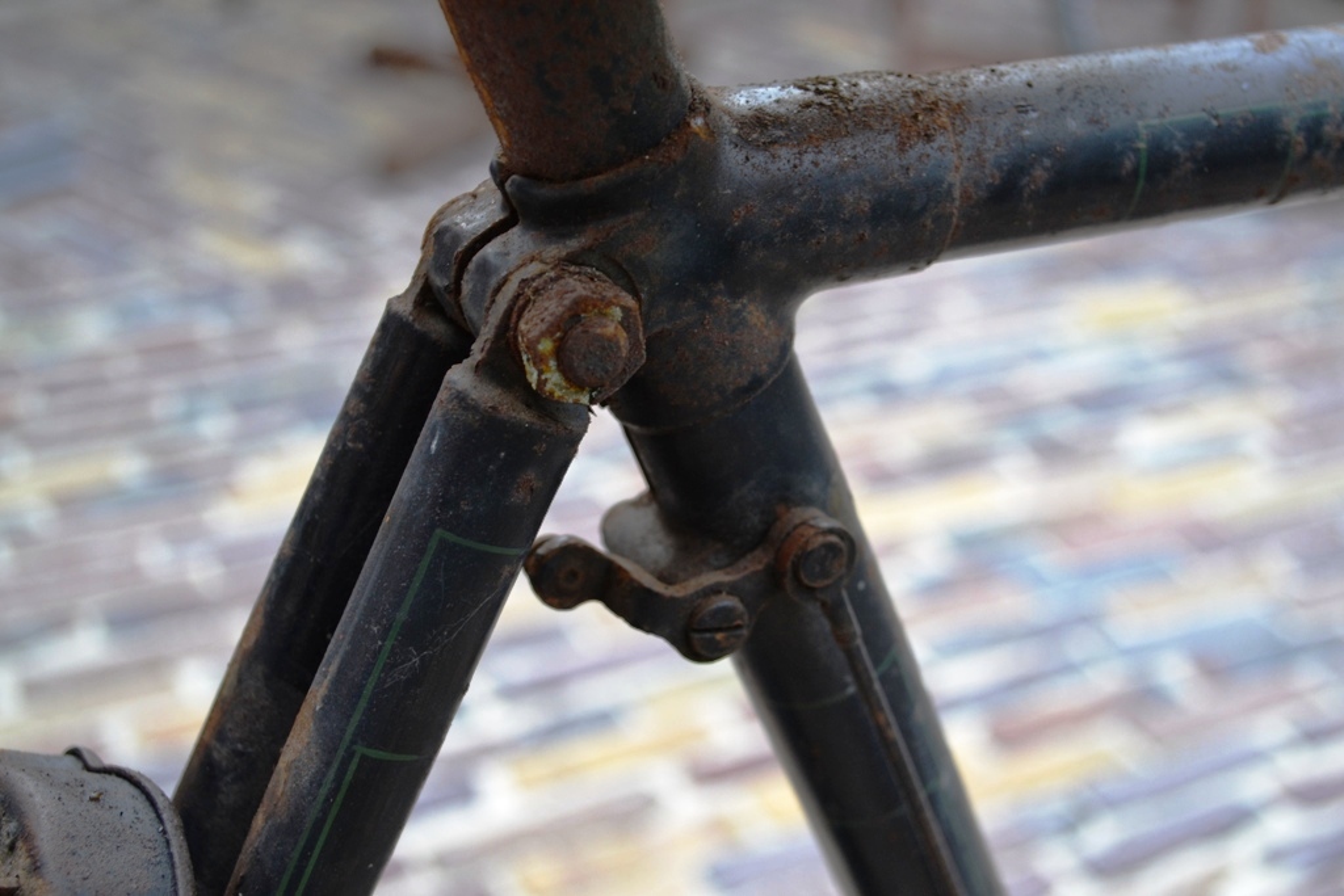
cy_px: 448
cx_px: 672
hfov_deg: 37.8
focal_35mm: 52
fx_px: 1960
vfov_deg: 25.8
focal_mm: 35
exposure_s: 1/30
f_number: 5
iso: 400
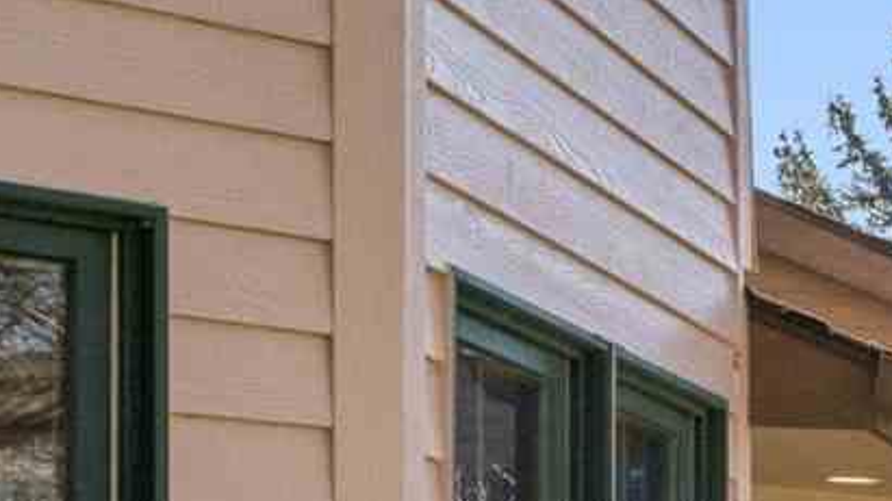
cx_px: 2622
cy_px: 828
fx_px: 3312
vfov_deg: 8.4
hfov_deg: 10.8
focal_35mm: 140
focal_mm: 17.9
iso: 400
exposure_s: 1/200
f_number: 13
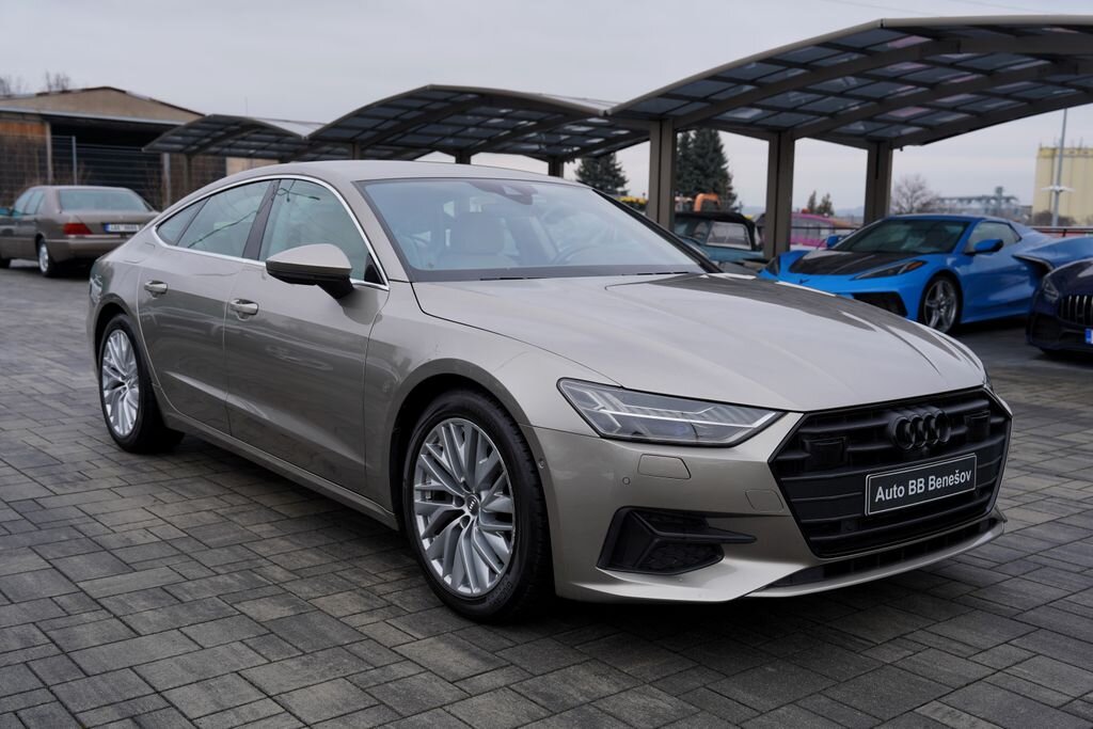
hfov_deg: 51.9
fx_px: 1123
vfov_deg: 36.0
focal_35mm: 37
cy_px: 364
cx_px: 546
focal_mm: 37
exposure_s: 1/100
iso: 100
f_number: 4.5
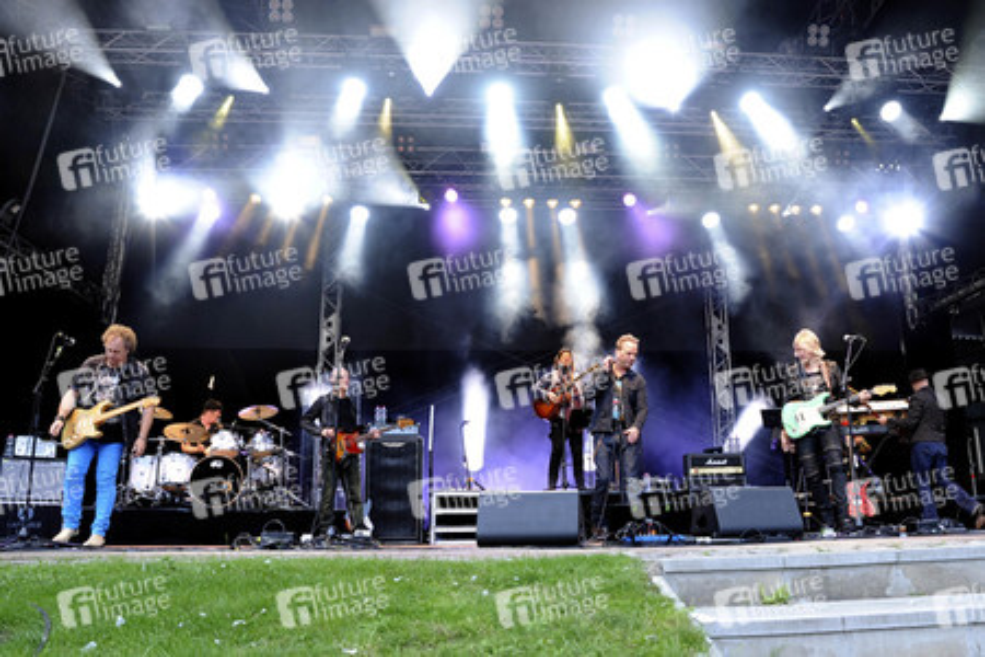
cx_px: 492
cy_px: 328
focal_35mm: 24
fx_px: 657
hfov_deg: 73.7
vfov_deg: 53.1
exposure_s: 1/200
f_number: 5
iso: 800
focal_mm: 24
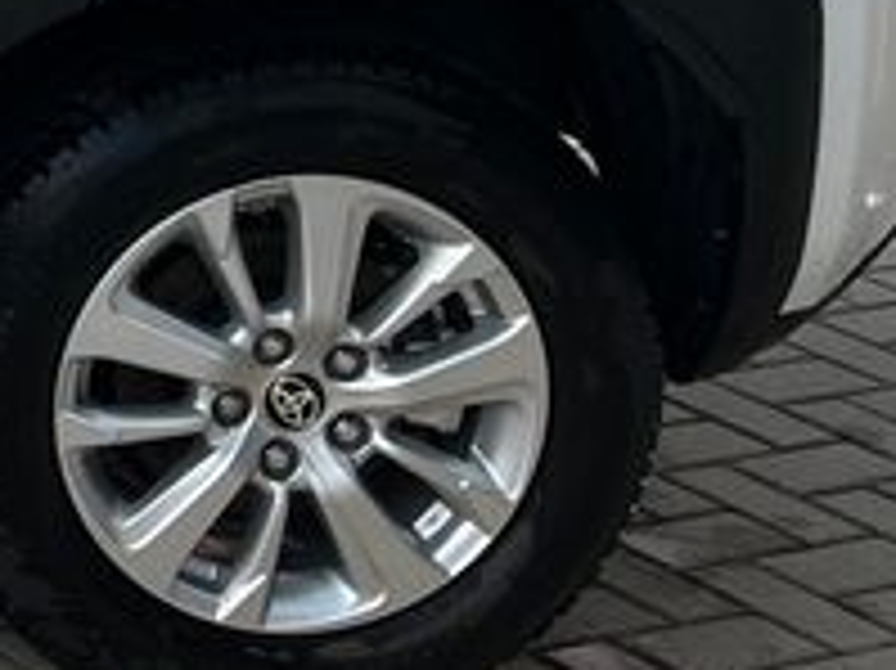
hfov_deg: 12.3
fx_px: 3466
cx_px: -1103
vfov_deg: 10.7
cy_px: -279
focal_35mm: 134
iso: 50
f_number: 1.6
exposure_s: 1/2222
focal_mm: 5.1
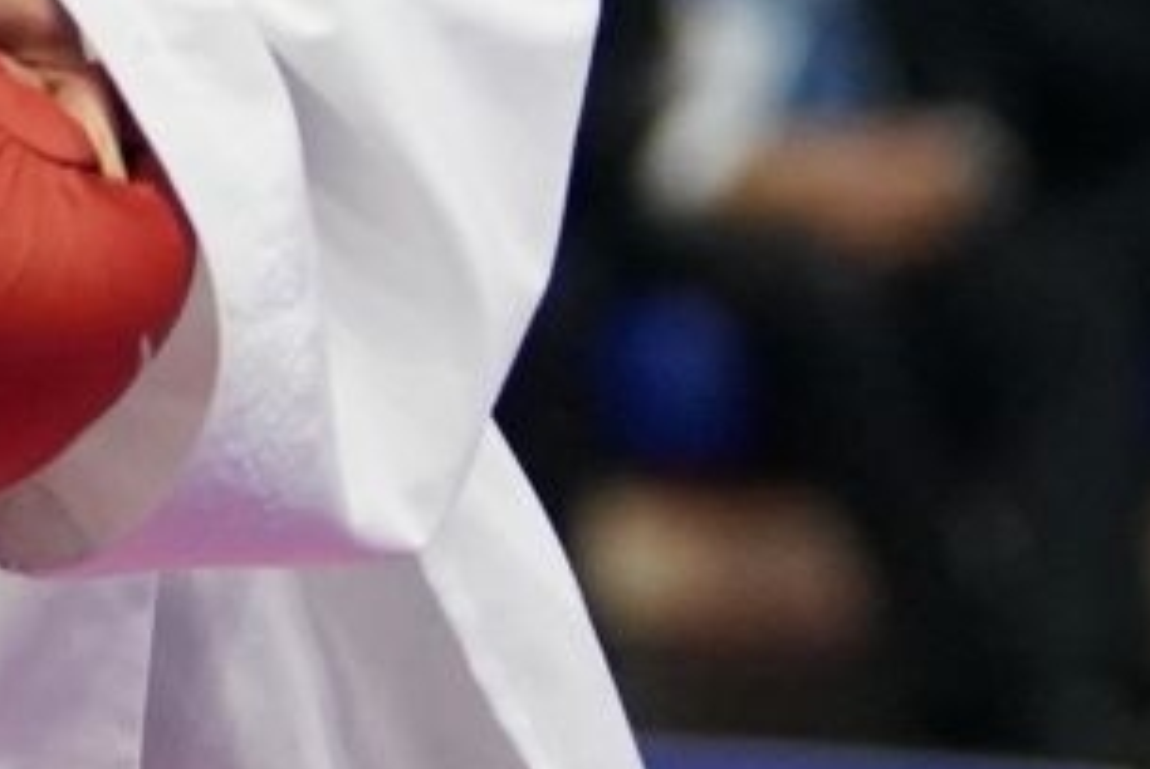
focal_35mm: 837
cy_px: -697
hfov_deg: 2.5
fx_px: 26762
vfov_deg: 1.6
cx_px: -686
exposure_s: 1/1000
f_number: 2.8
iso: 3200
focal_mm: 95
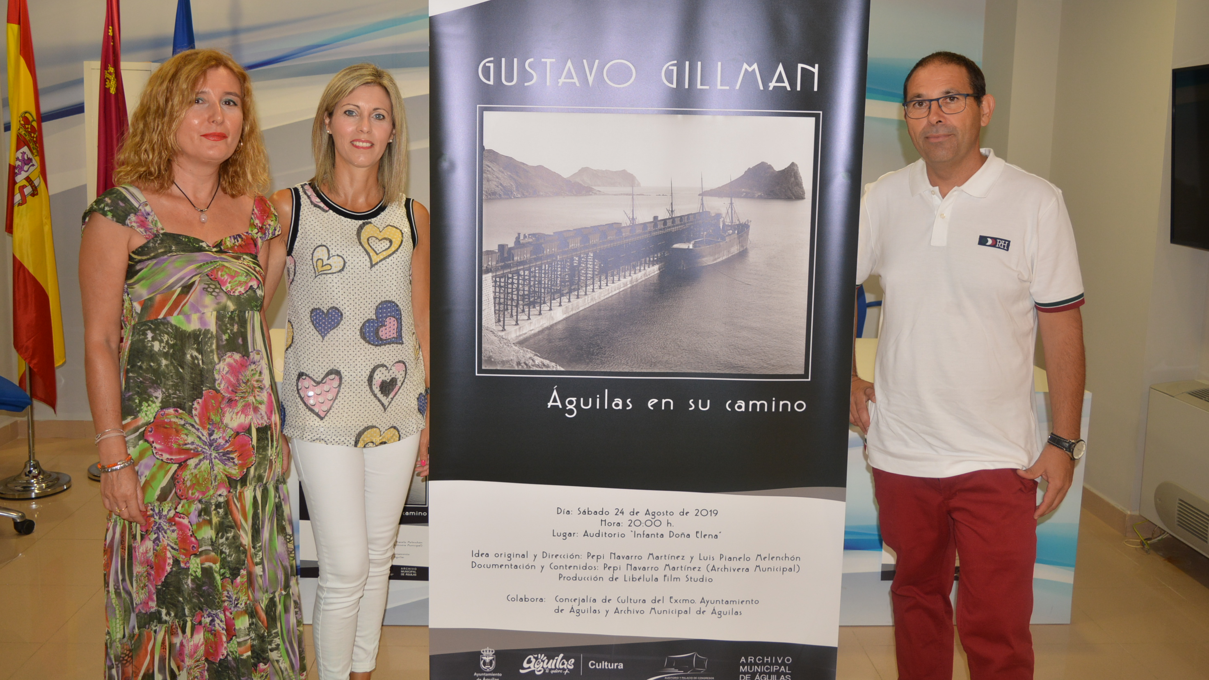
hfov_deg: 58.7
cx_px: 603
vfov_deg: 35.0
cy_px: 279
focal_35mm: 34
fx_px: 1075
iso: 400
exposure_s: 1/60
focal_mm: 21
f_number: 4
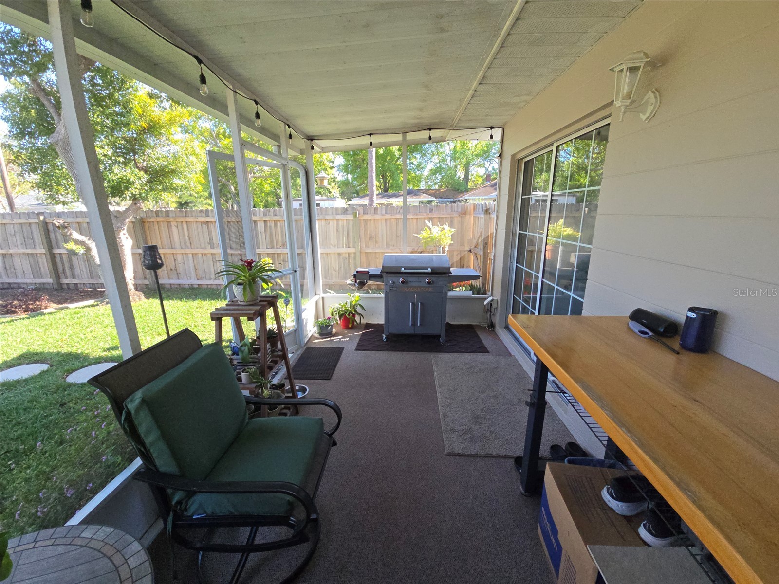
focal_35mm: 13
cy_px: 292
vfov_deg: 89.9
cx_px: 390
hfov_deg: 106.2
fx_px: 293
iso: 160
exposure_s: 1/359
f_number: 2.2
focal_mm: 2.2
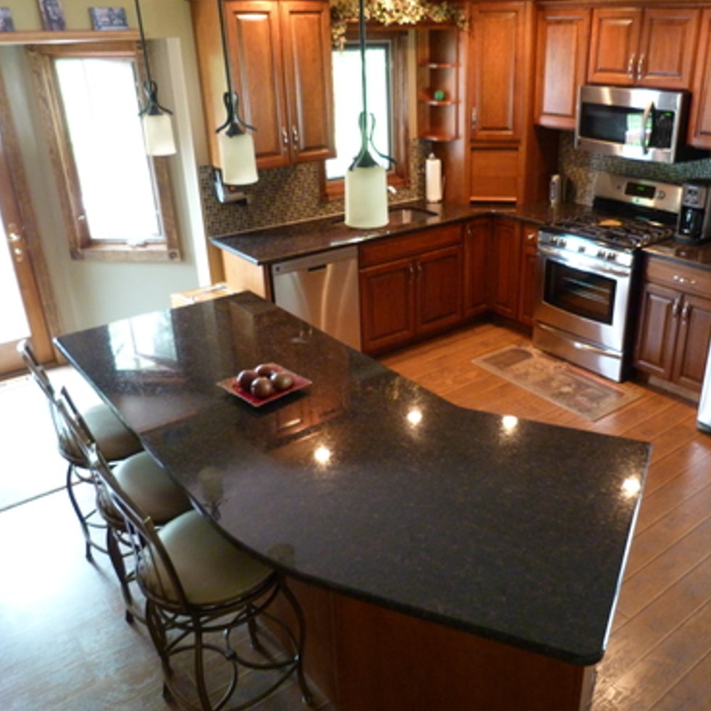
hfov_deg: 53.7
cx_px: 425
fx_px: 697
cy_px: 353
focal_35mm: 30
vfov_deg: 54.0
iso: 400
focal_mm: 4.5
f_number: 2.8
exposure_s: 1/10
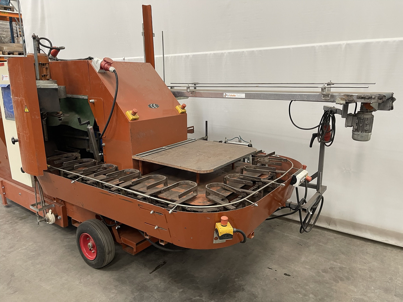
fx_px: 291
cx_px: 202
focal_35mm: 25
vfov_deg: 54.9
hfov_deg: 69.4
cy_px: 151
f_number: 1.6
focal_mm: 5.1
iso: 160
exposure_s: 1/60
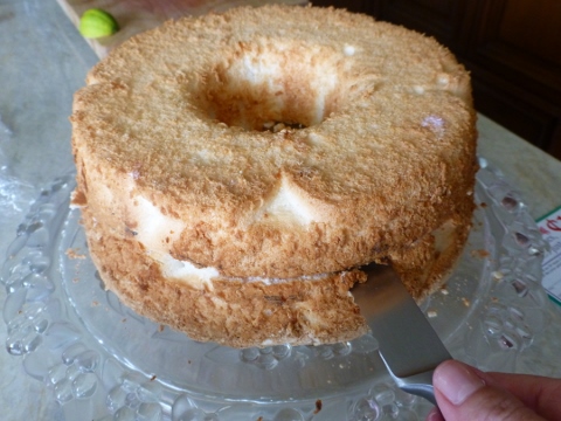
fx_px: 486
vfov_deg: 46.8
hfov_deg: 60.0
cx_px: 280
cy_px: 210
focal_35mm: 30
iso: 400
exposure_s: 1/60
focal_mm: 5.4
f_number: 3.6
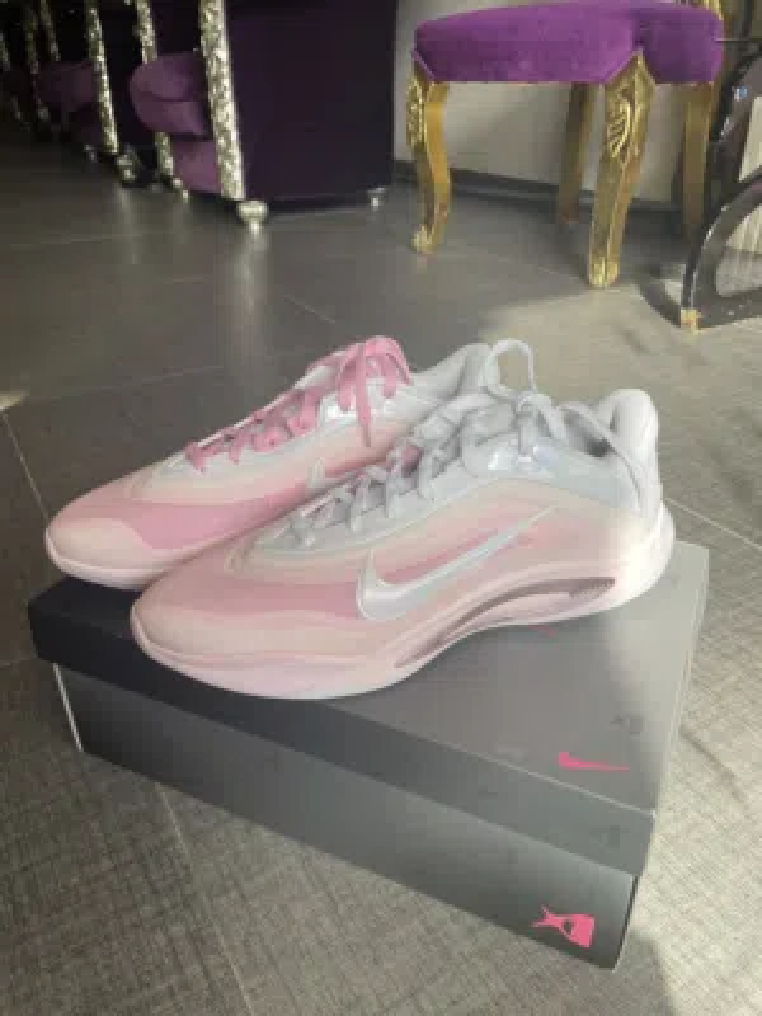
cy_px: 508
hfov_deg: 53.1
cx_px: 381
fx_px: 763
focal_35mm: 26
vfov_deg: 67.3
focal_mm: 4.2
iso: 50
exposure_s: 1/121
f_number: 1.6
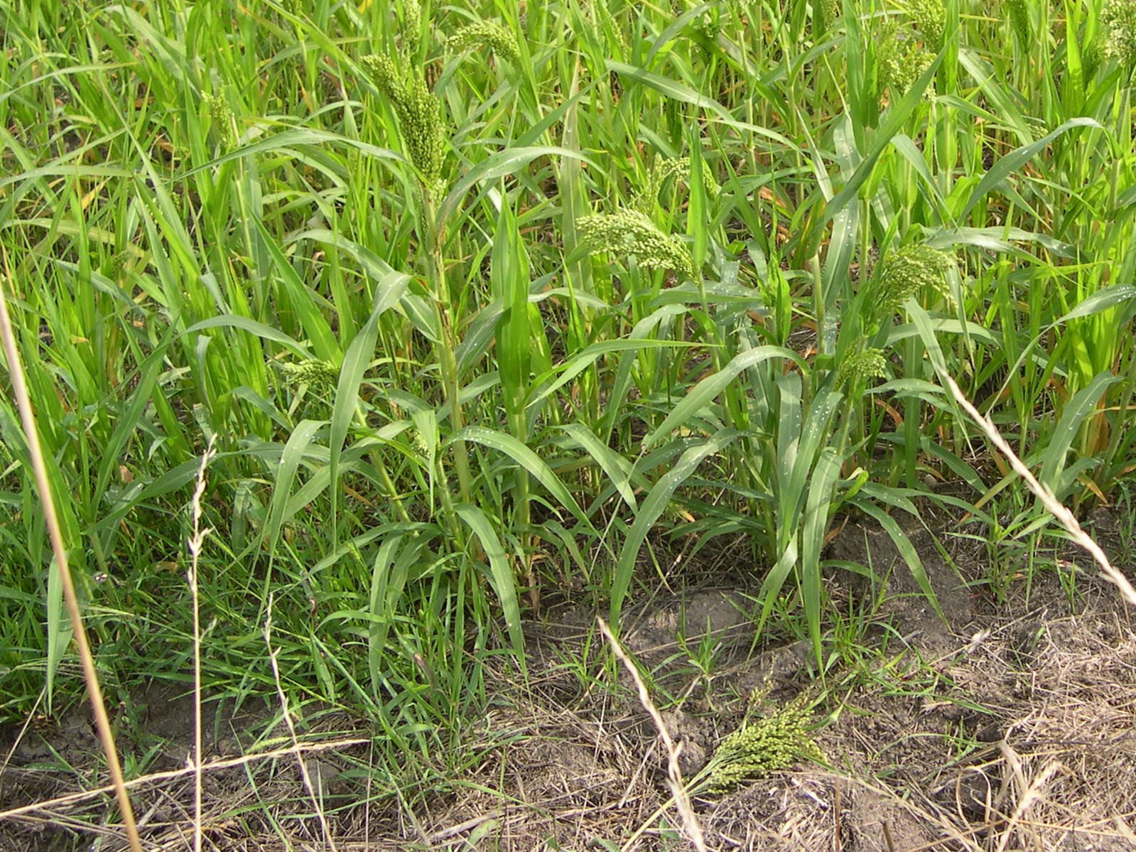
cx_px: 796
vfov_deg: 26.8
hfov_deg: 35.0
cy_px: 251
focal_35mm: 54
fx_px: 1772
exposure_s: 1/371
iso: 100
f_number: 2.8
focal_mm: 8
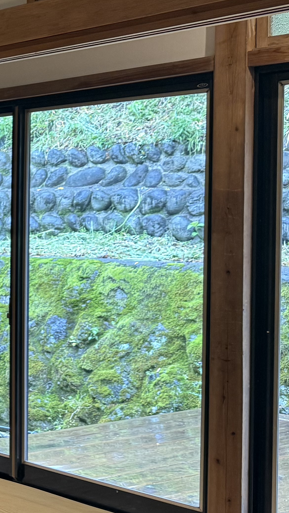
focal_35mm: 72
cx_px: -347
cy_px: 256
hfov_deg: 13.5
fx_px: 981
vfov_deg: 29.3
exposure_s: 1/60
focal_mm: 6.76
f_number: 1.78
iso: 200
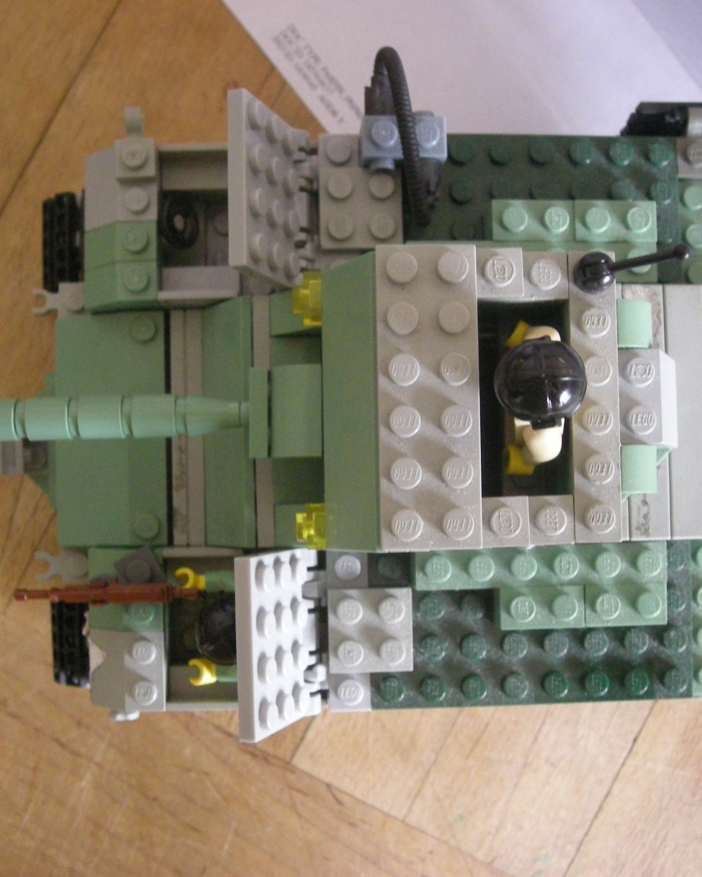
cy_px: 436
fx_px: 1195
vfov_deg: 40.3
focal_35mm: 46
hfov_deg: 32.7
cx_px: 409
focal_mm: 5.7
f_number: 2.8
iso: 400
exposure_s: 1/29.5
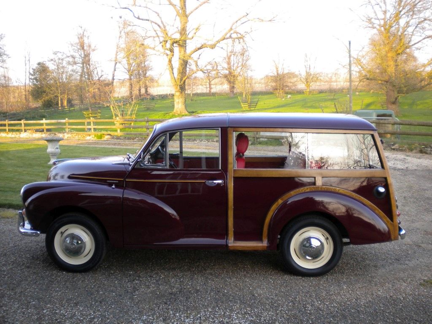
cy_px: 162
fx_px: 437
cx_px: 216
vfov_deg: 40.7
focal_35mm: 35
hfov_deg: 52.6
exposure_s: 1/79.3
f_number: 3.1
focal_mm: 6.3
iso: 80
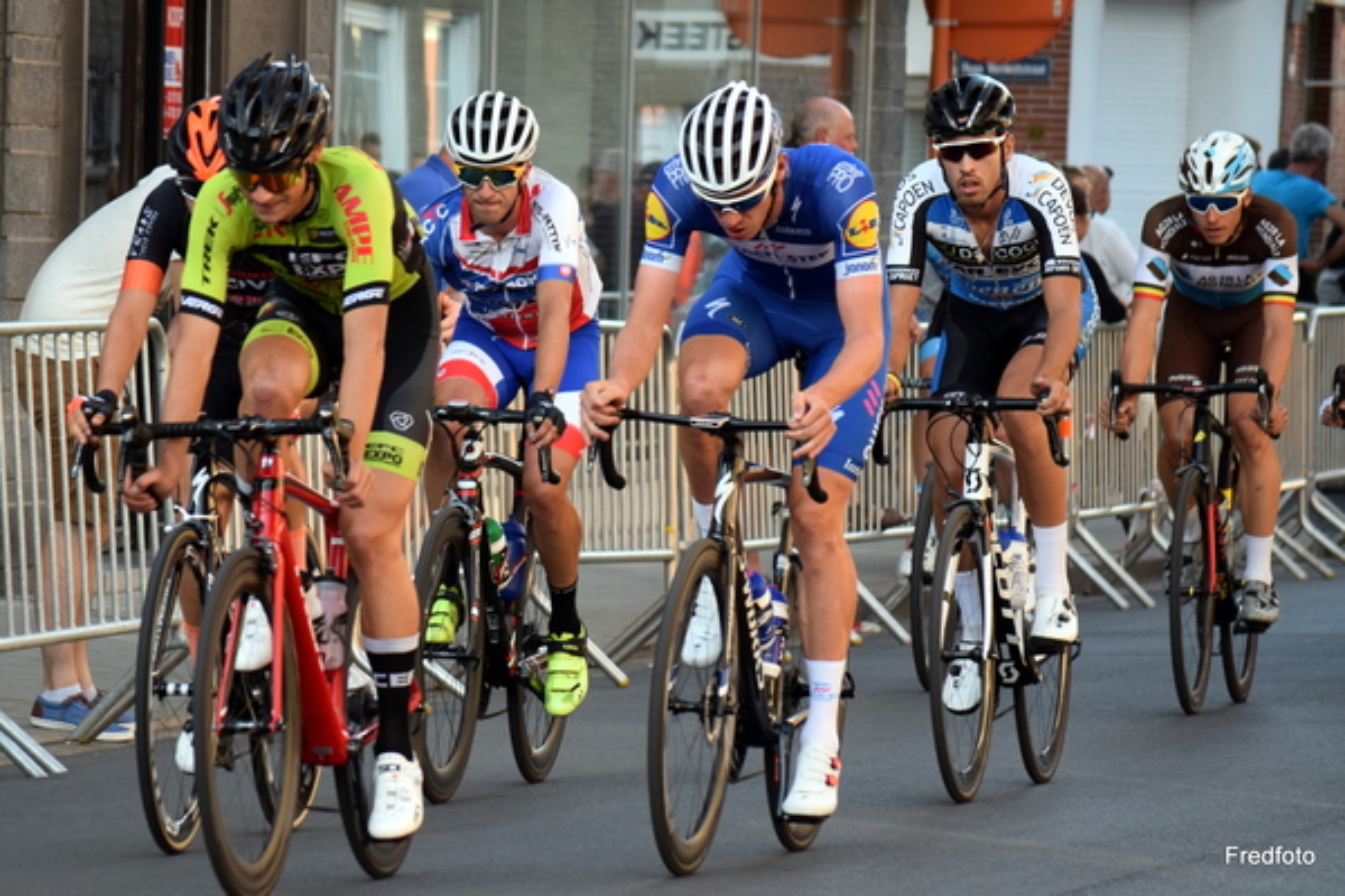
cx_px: 672
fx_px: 6724
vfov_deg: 7.6
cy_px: 448
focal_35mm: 180
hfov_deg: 11.4
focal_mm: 120
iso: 800
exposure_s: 1/500
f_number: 4.8
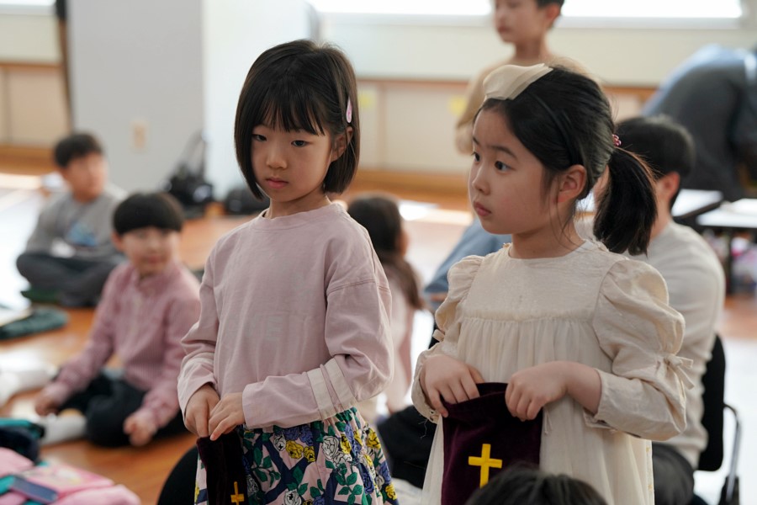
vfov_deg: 14.4
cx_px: 378
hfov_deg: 21.5
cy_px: 252
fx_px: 1997
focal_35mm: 95
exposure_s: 1/160
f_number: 4
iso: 1000
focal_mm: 95
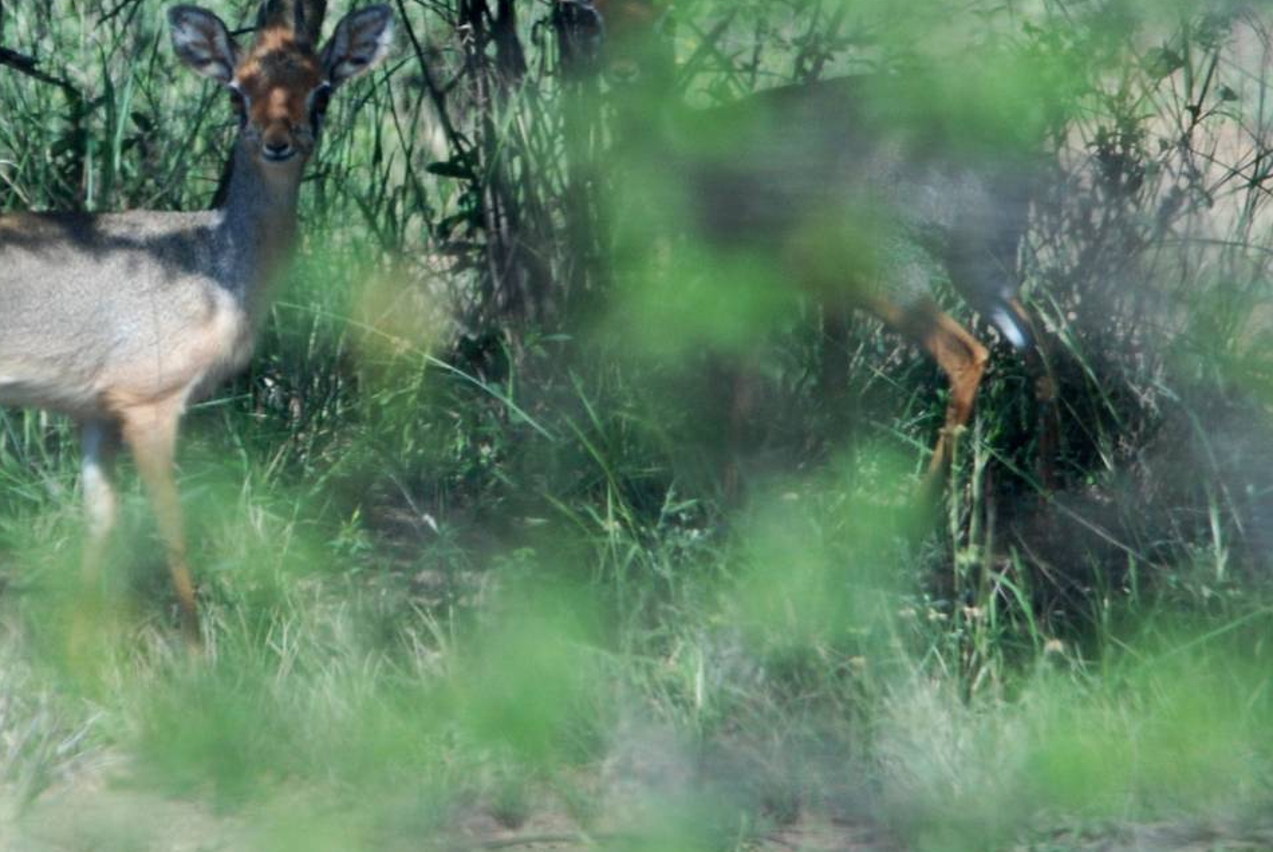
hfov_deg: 2.1
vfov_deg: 1.4
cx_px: 460
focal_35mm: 960
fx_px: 33988
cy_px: 279
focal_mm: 380
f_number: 6.3
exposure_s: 1/500
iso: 400
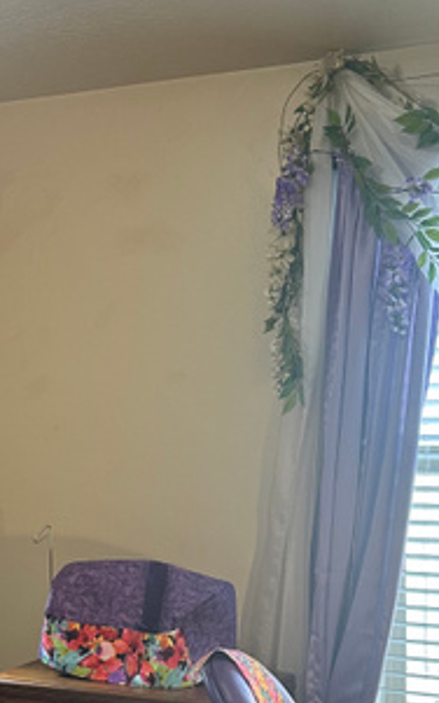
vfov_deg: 31.3
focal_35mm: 65
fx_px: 1245
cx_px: 121
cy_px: 474
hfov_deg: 19.9
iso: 160
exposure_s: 1/120
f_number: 1.78
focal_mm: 6.86
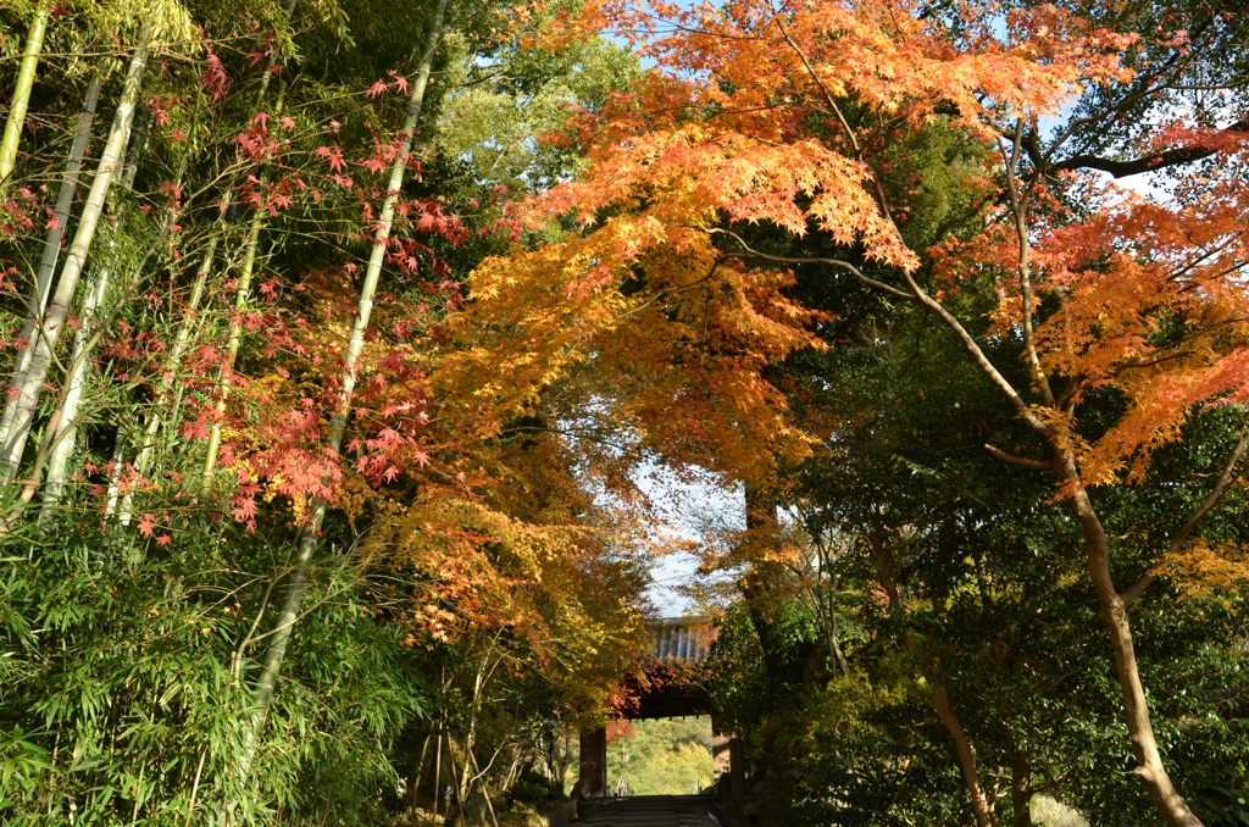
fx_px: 1298
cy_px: 414
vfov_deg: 35.3
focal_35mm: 38
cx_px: 624
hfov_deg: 51.4
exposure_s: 1/125
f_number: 5.6
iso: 200
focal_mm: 25
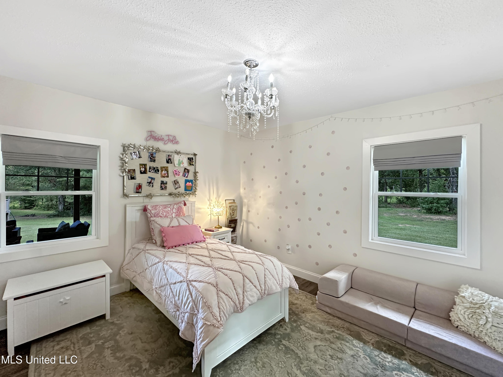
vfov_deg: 85.7
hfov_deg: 102.1
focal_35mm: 14
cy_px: 188
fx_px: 203
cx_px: 252
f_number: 2.2
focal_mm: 2.22
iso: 400
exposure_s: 1/60
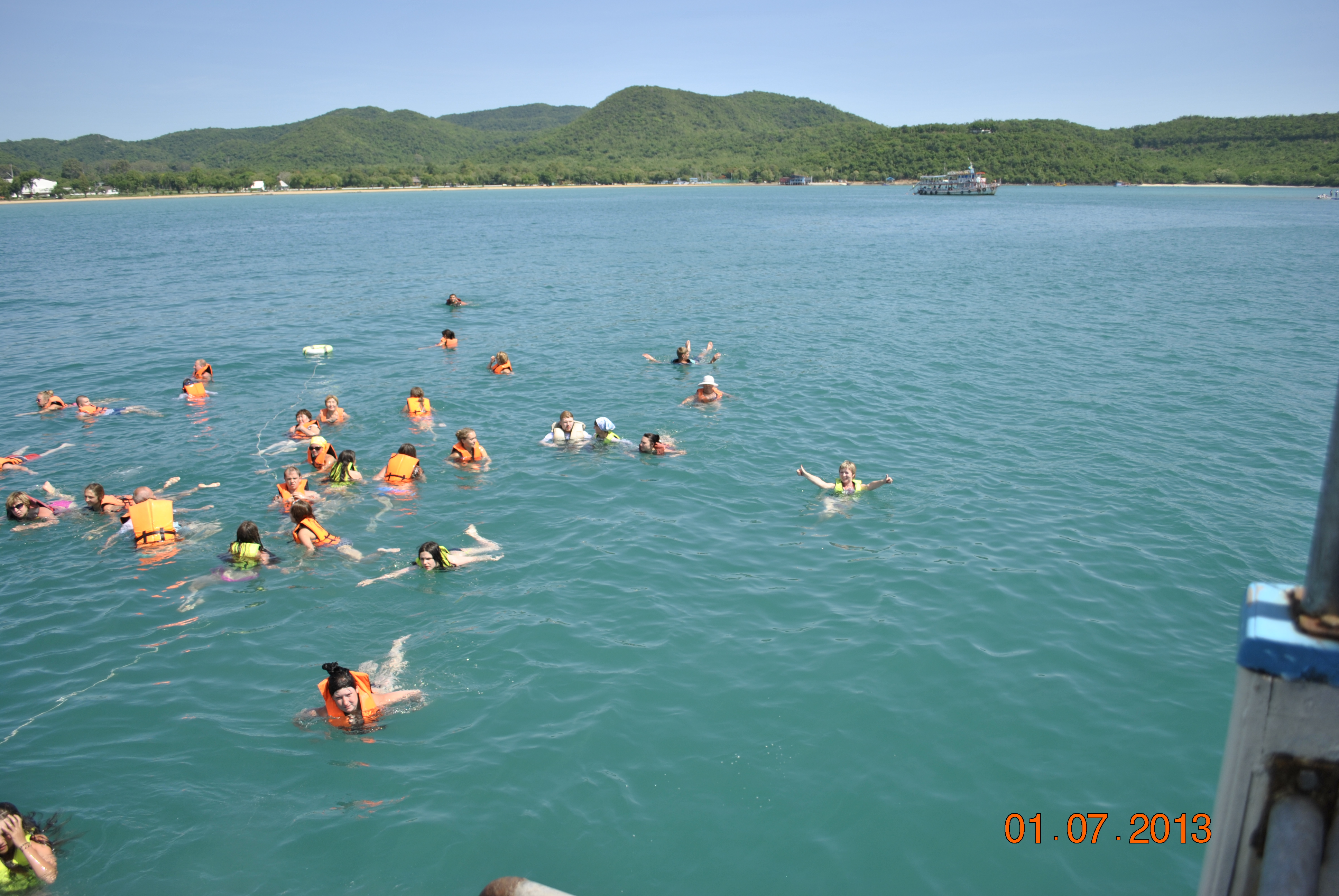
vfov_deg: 48.0
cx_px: 670
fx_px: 1005
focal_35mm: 27
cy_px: 448
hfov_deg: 67.3
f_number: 3.5
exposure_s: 1/1000
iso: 100
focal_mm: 18
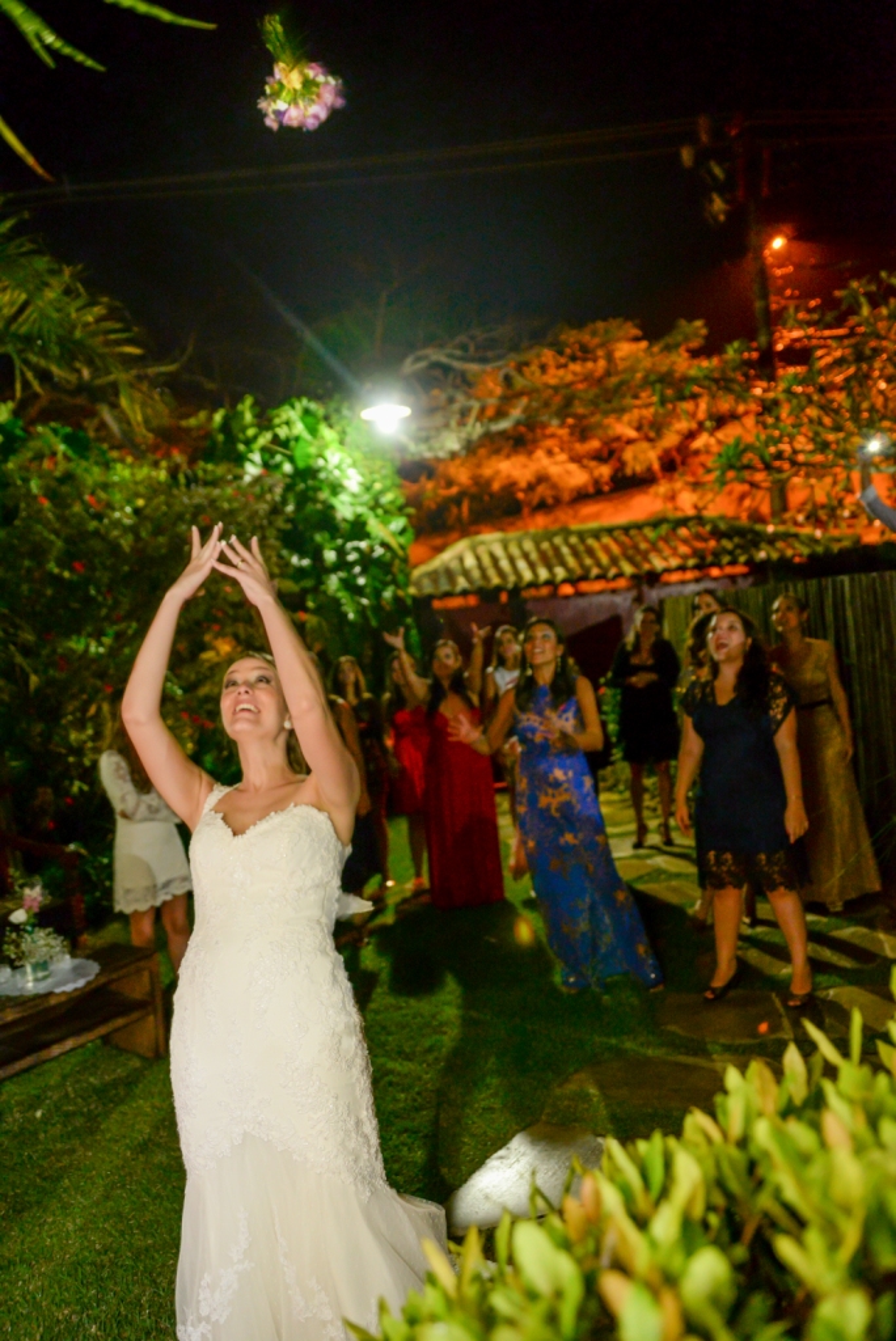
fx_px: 1044
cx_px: 448
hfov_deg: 46.5
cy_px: 670
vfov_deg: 65.4
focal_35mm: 28
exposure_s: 1/40
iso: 3200
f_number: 2.8
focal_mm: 28
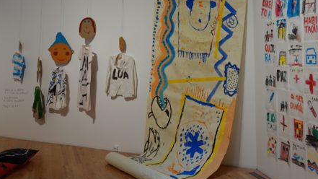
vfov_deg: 27.8
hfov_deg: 48.6
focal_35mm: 41
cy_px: 14
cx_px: 210
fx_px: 346
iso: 100
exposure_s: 1/125
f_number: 2.4
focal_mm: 8.8
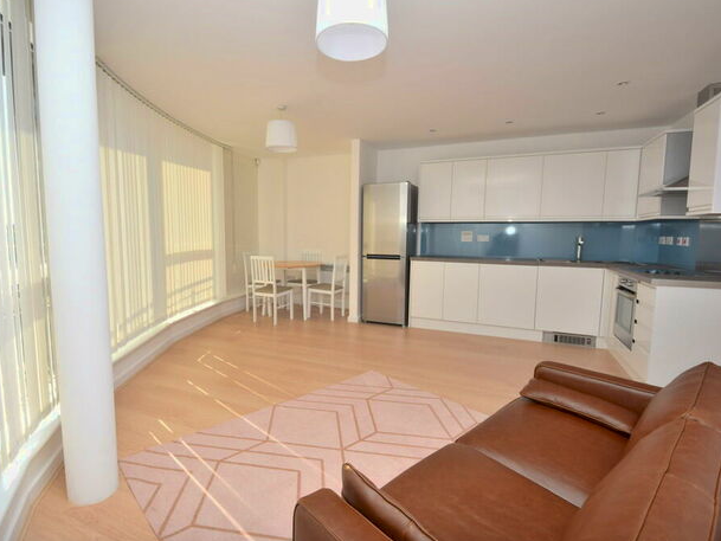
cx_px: 342
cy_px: 272
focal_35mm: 22
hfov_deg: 77.5
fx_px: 449
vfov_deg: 62.1
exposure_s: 1/200
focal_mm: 13
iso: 100
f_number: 7.1
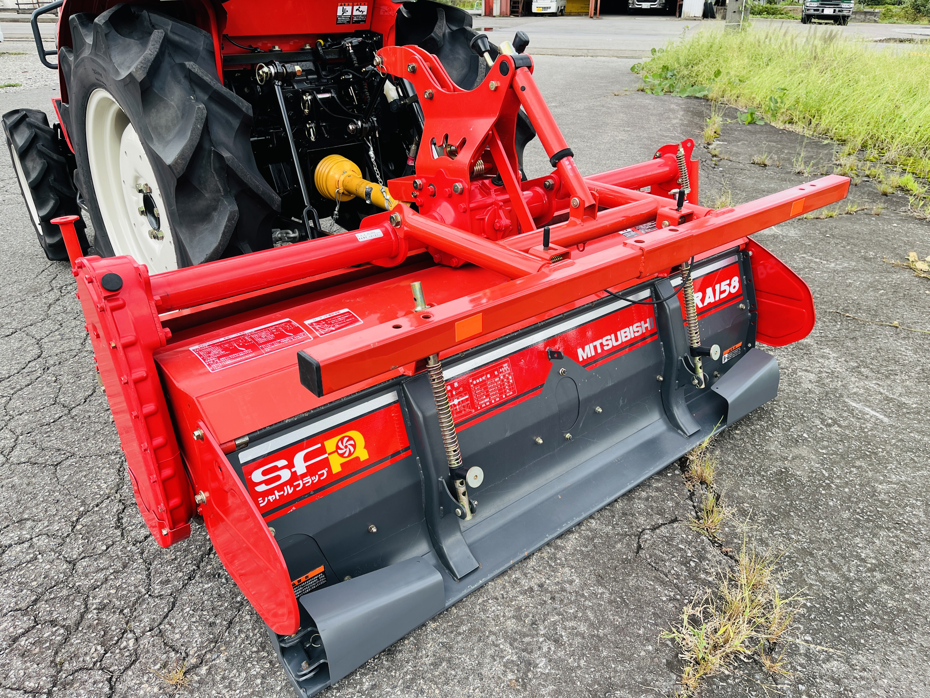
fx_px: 699
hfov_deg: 67.3
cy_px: 349
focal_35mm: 26
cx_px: 465
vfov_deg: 53.1
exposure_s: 1/437
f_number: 1.6
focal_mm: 5.1
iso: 50
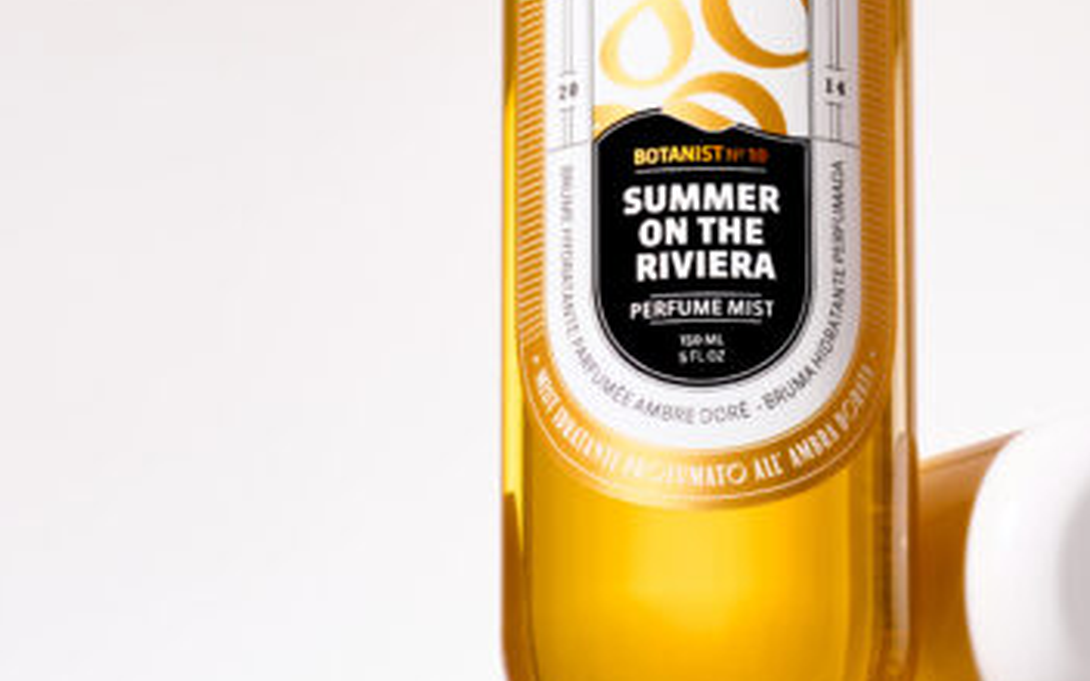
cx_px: 787
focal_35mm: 311
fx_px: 9239
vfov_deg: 4.2
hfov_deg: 6.7
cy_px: -51
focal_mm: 105
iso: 80
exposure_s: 1/160
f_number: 18
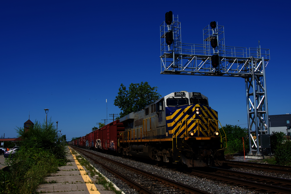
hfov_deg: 54.5
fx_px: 283
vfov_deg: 37.8
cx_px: 146
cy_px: 97
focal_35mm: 35
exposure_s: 1/800
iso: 200
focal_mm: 35
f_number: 8
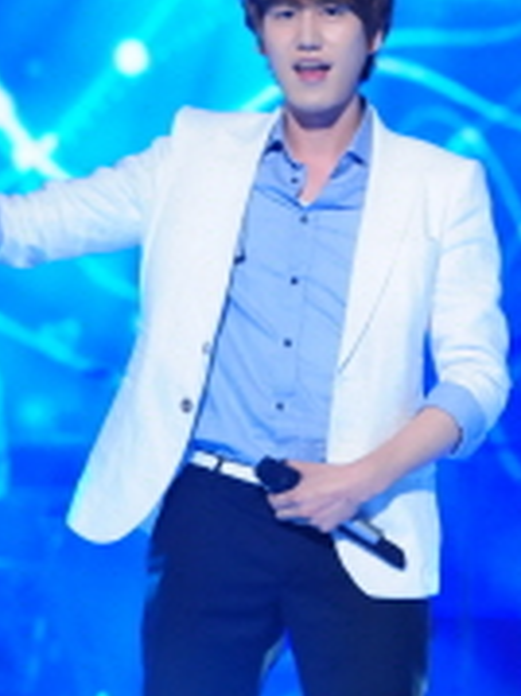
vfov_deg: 4.6
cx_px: 634
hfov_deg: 3.4
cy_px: 492
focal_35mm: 434
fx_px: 8720
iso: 2000
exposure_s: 1/320
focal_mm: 150
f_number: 4
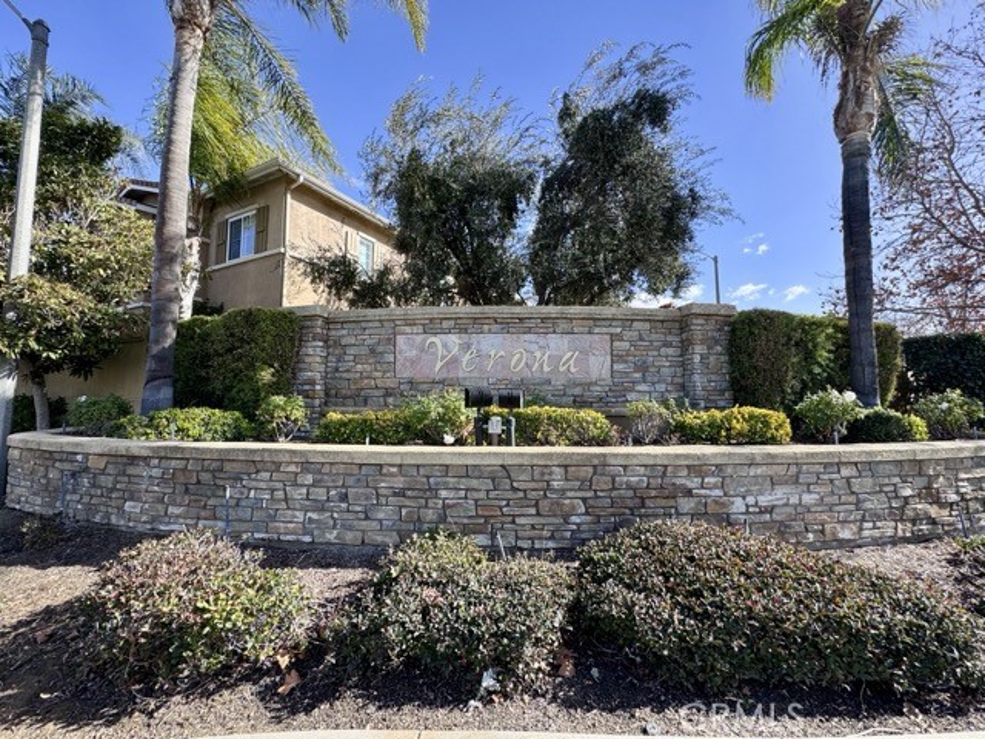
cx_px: 492
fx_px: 398
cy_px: 370
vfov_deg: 85.7
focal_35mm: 14
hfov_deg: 102.1
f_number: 2.2
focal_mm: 2.22
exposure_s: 1/508
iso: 40
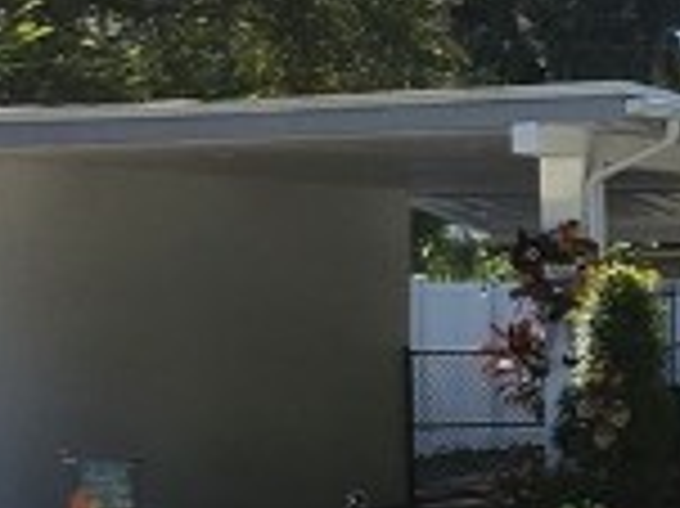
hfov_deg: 9.9
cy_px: 189
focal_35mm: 163
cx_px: 1855
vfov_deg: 9.1
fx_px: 3199
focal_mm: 5
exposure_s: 1/3092
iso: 50
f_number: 1.8
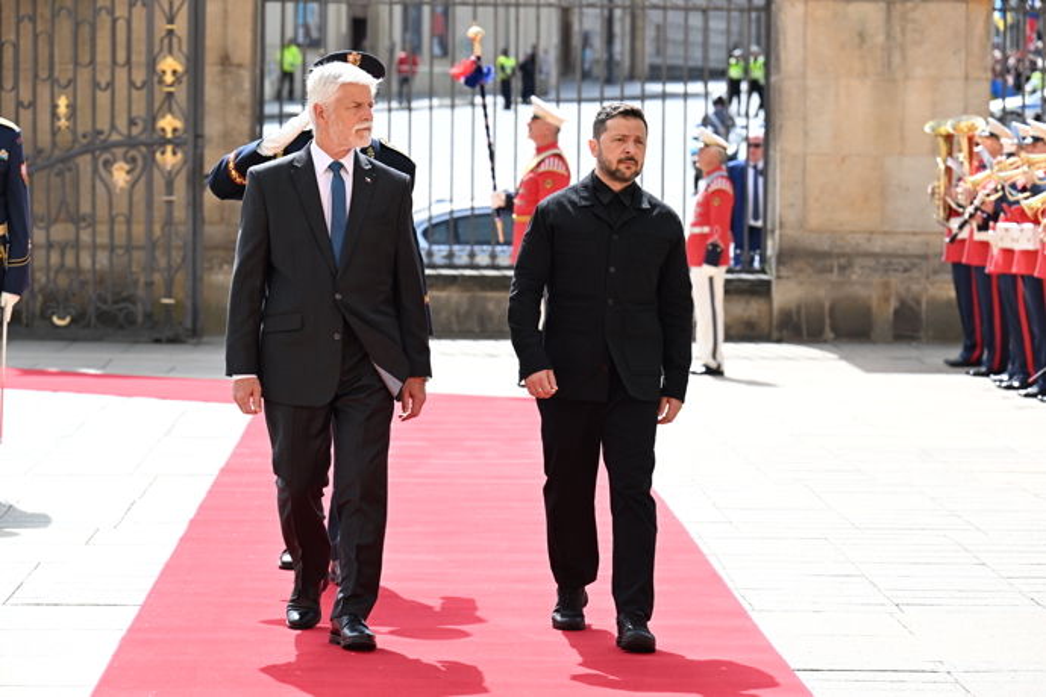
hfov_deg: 15.8
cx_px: 523
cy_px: 348
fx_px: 3777
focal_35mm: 130
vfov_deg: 10.5
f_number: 5.6
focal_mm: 130
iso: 500
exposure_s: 1/1250
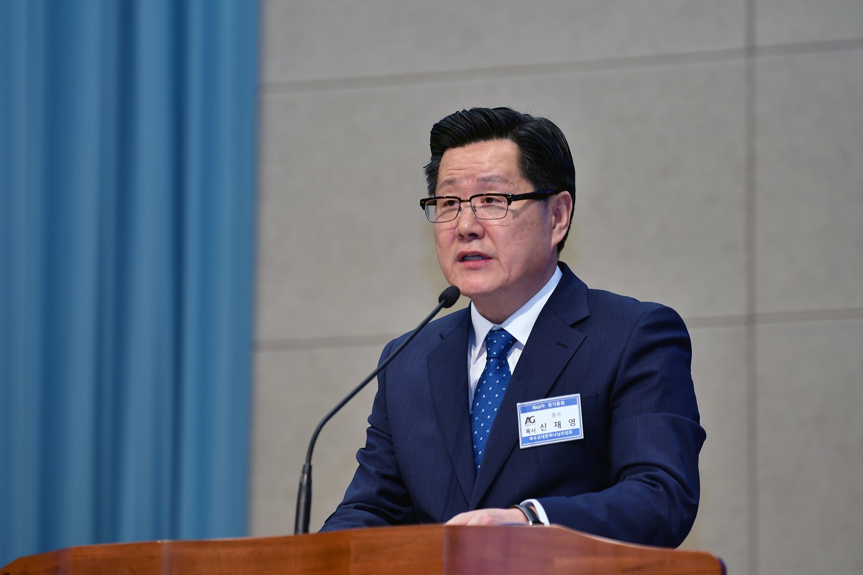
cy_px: 288
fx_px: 5393
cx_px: 432
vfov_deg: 6.1
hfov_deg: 9.1
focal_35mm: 225
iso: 400
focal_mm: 150
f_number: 2.8
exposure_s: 1/125
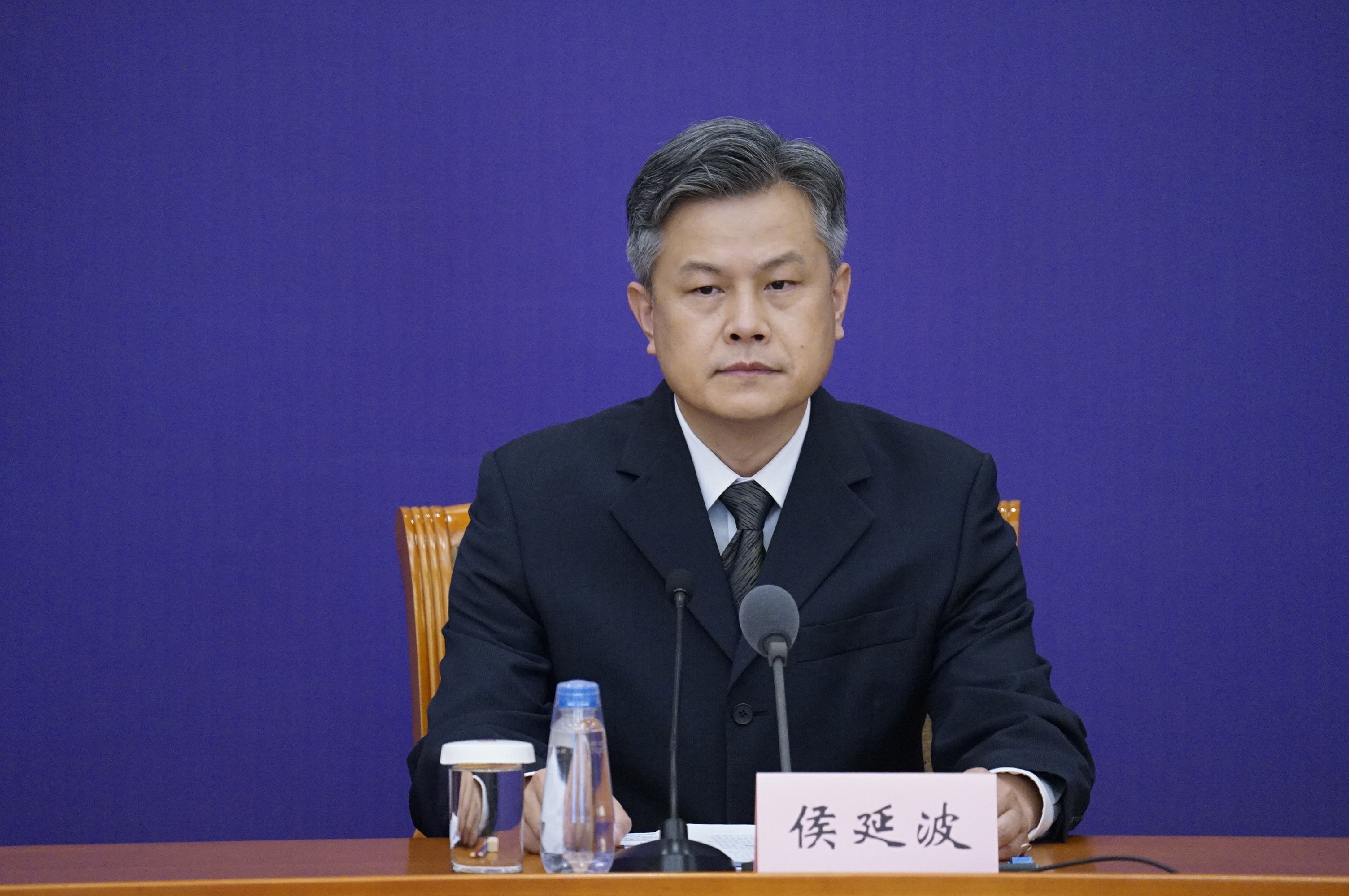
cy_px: 448
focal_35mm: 559
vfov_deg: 2.5
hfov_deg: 3.7
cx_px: 674
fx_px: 20928
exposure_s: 1/160
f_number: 6.3
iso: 6400
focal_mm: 559
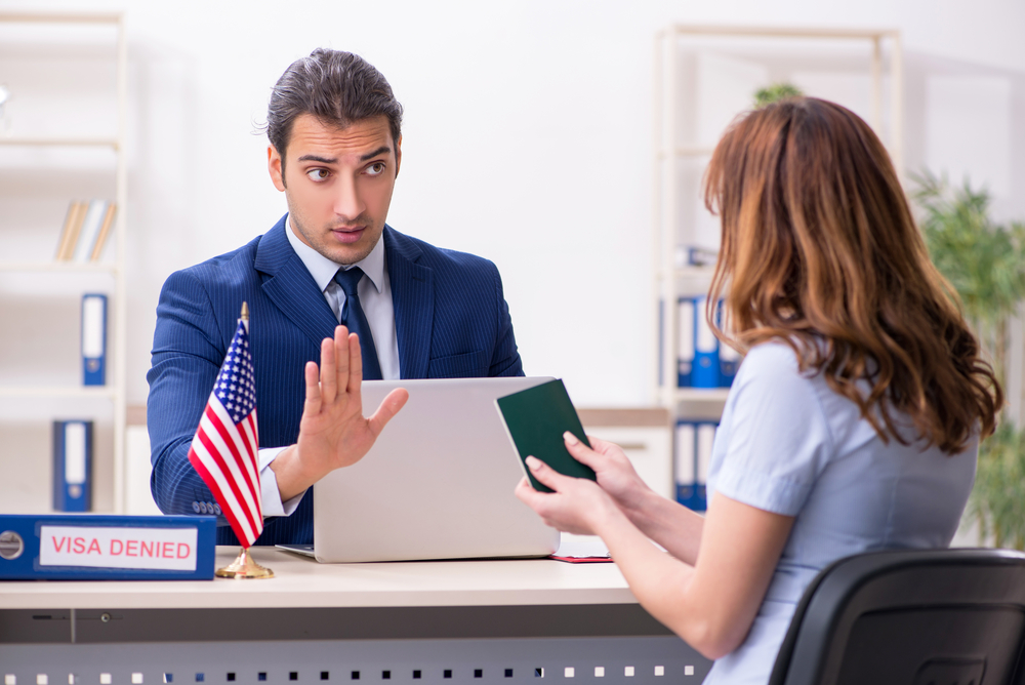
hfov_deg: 19.4
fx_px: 2991
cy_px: 342
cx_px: 512
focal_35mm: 105
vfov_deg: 13.1
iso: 100
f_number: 5
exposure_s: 1/100
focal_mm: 105
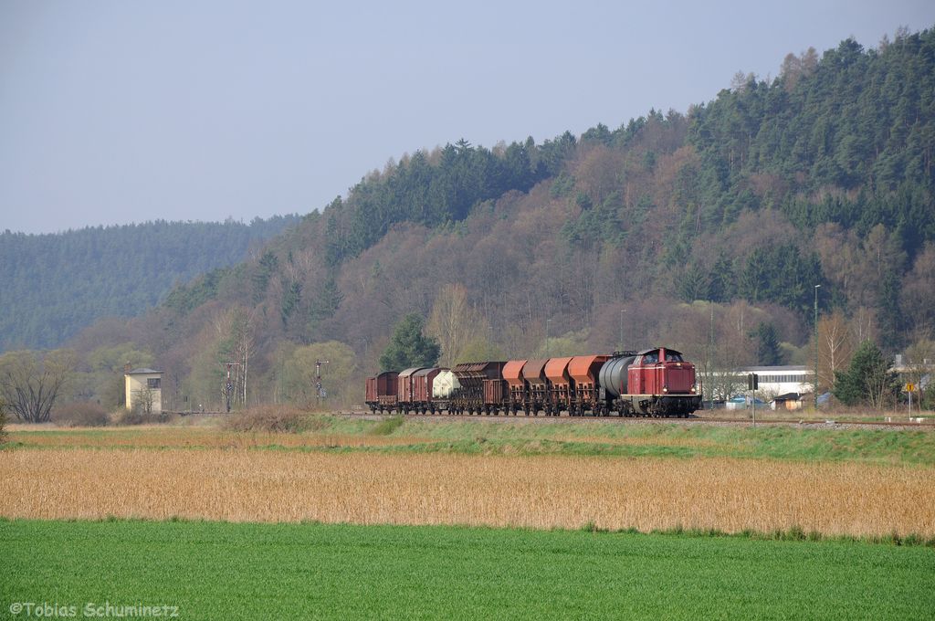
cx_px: 468
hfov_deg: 13.1
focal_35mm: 158
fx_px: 4085
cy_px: 310
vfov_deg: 8.7
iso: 250
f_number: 9
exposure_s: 1/500
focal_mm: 105
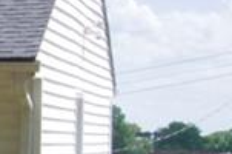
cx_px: -333
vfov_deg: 5.0
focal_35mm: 272
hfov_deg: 7.1
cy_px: 199
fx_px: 1749
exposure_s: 1/200
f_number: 25
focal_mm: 40
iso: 800
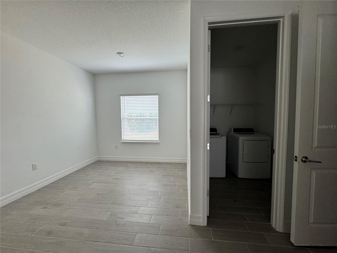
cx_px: 168
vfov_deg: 85.7
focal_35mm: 14
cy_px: 126
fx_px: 136
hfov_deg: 102.1
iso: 200
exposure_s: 1/99
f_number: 2.2
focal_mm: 2.22
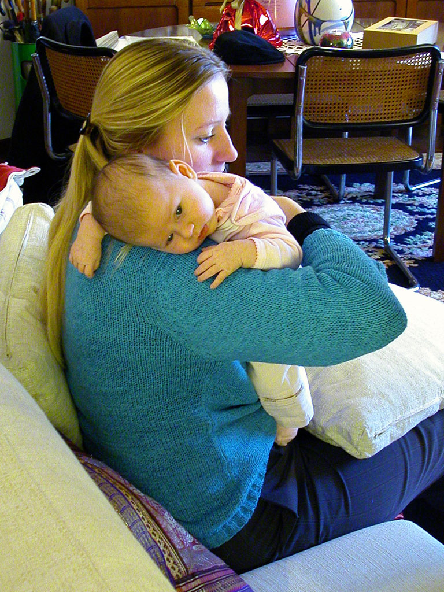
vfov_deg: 35.5
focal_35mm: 54
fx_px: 924
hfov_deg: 27.0
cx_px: 222
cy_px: 296
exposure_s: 1/4.9
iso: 400
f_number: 3.2
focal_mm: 8.2
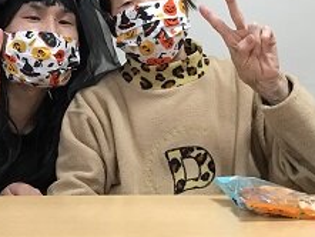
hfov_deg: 27.4
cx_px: 86
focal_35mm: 70
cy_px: 64
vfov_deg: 20.9
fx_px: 637
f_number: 2.4
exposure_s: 1/30
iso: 40
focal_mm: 3.3
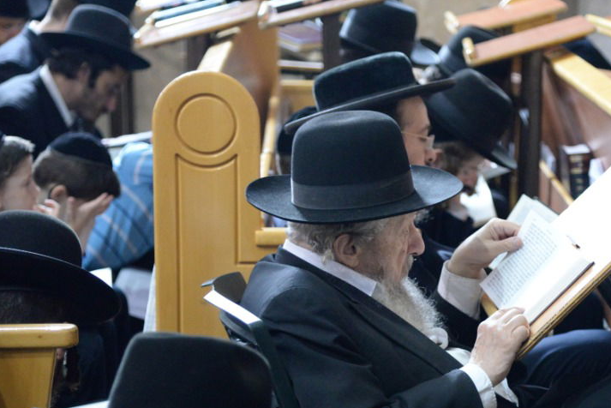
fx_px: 2071
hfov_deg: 16.7
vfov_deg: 11.2
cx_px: 408
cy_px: 275
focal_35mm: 122
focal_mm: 85
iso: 6400
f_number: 4.5
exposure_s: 1/25
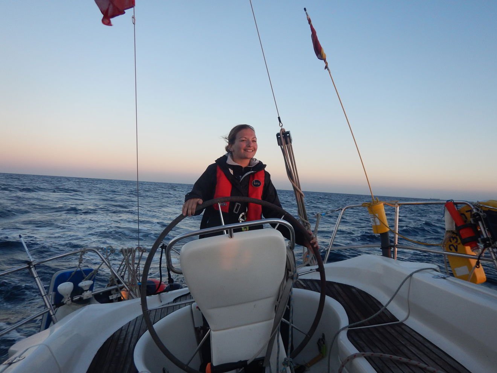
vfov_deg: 56.8
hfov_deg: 71.6
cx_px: 248
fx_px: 345
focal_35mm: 24
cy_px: 186
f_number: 2.8
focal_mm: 4.3
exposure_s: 1/250
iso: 160
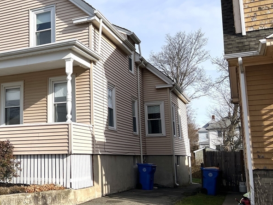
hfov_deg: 39.9
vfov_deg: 32.2
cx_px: 43
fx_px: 355
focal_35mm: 45
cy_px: 106
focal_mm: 5.7
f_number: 1.5
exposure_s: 1/5587
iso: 50
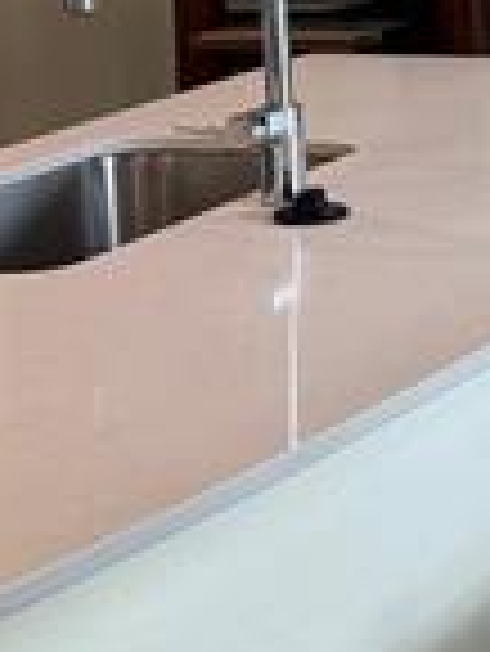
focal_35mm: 127
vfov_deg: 14.8
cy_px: -189
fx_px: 2393
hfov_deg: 11.3
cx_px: 670
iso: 100
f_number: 1.78
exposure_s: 1/120
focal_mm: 6.76
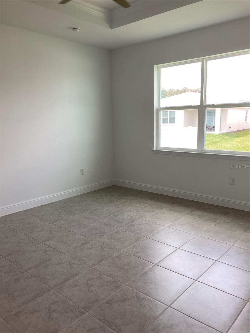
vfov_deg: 63.4
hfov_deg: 49.7
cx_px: 125
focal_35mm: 28
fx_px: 270
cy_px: 166
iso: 25
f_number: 1.8
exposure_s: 1/120
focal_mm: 3.99
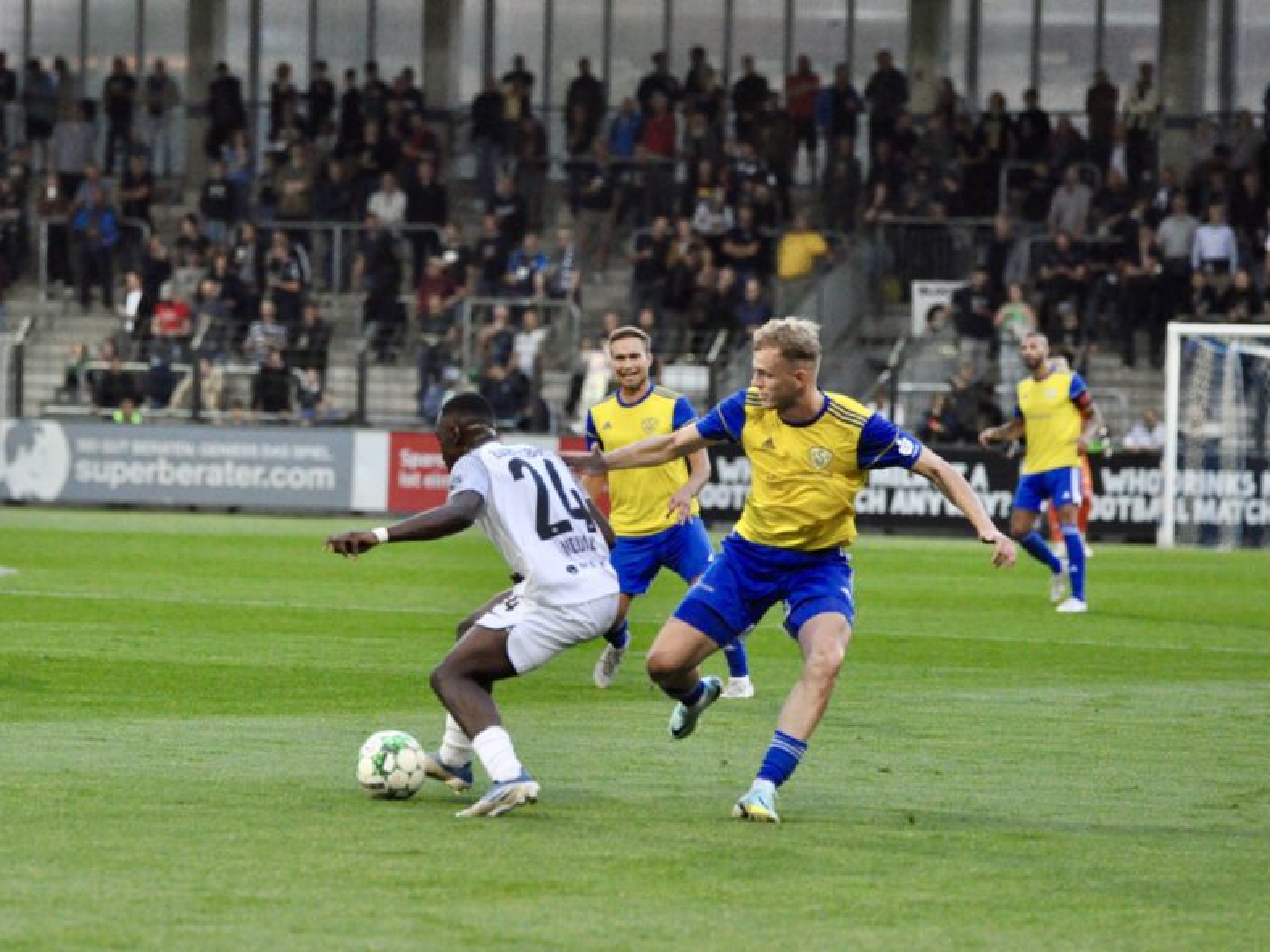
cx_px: 461
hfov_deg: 7.8
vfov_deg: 5.9
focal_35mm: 253
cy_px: 462
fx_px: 9268
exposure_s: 1/1600
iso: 3200
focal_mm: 135
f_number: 2.8
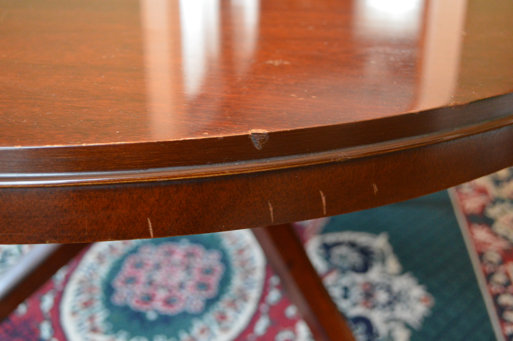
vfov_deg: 29.8
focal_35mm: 45
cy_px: 170
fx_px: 641
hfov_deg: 43.6
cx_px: 256
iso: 2500
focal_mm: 30
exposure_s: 1/15
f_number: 4.5
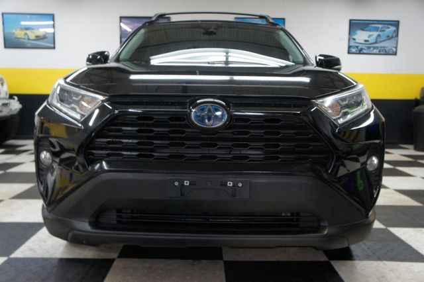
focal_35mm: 33
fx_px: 388
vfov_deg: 39.9
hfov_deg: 57.2
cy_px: 141
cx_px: 212
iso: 500
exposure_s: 1/40
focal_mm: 22
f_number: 4
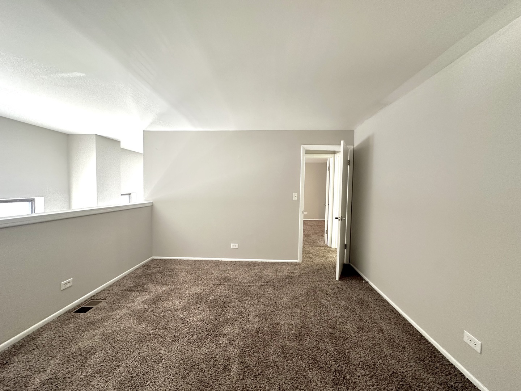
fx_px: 211
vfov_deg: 85.7
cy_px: 196
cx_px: 260
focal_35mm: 14
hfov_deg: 102.1
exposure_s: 1/60
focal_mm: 2.22
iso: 250
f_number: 2.2
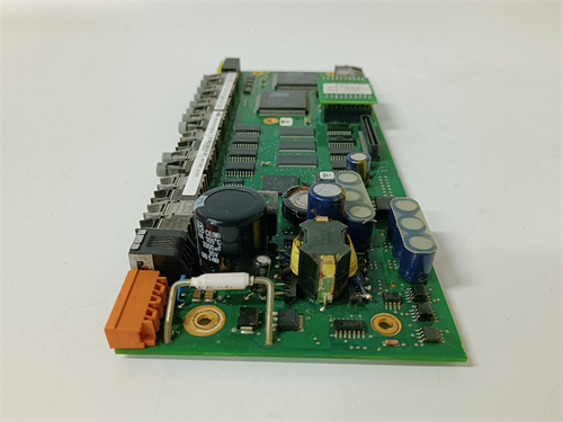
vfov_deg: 51.4
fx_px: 439
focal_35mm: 27
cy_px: 211
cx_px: 282
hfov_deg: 65.3
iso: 818
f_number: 1.9
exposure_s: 1/50
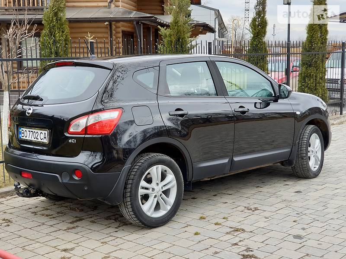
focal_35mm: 52
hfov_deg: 36.8
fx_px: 520
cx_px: 173
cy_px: 130
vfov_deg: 28.0
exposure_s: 1/94
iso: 25
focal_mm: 6
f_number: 2.4
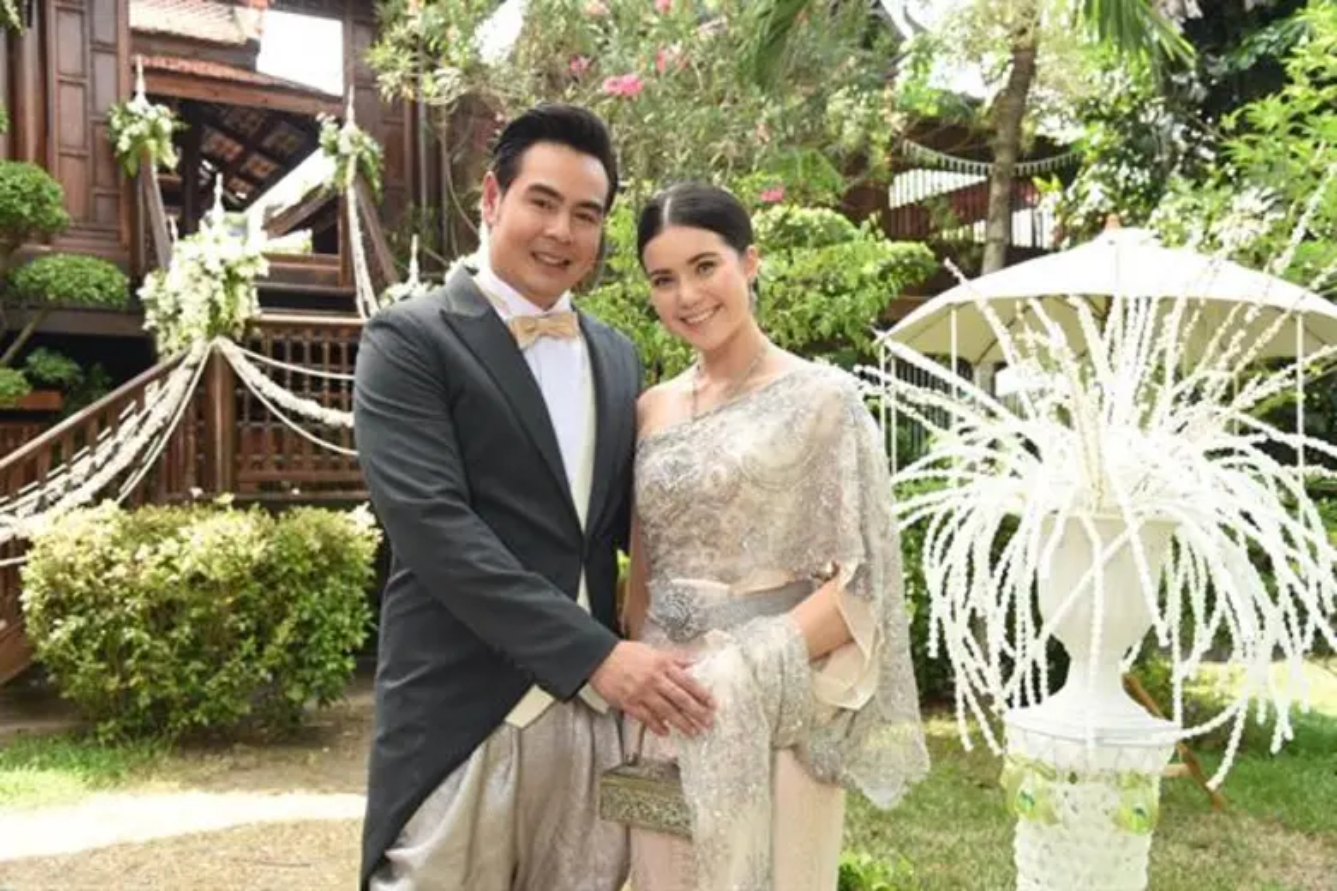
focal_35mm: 38
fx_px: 1411
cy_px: 446
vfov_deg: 35.1
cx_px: 668
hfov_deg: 50.7
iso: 320
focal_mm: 38
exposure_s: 1/160
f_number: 5
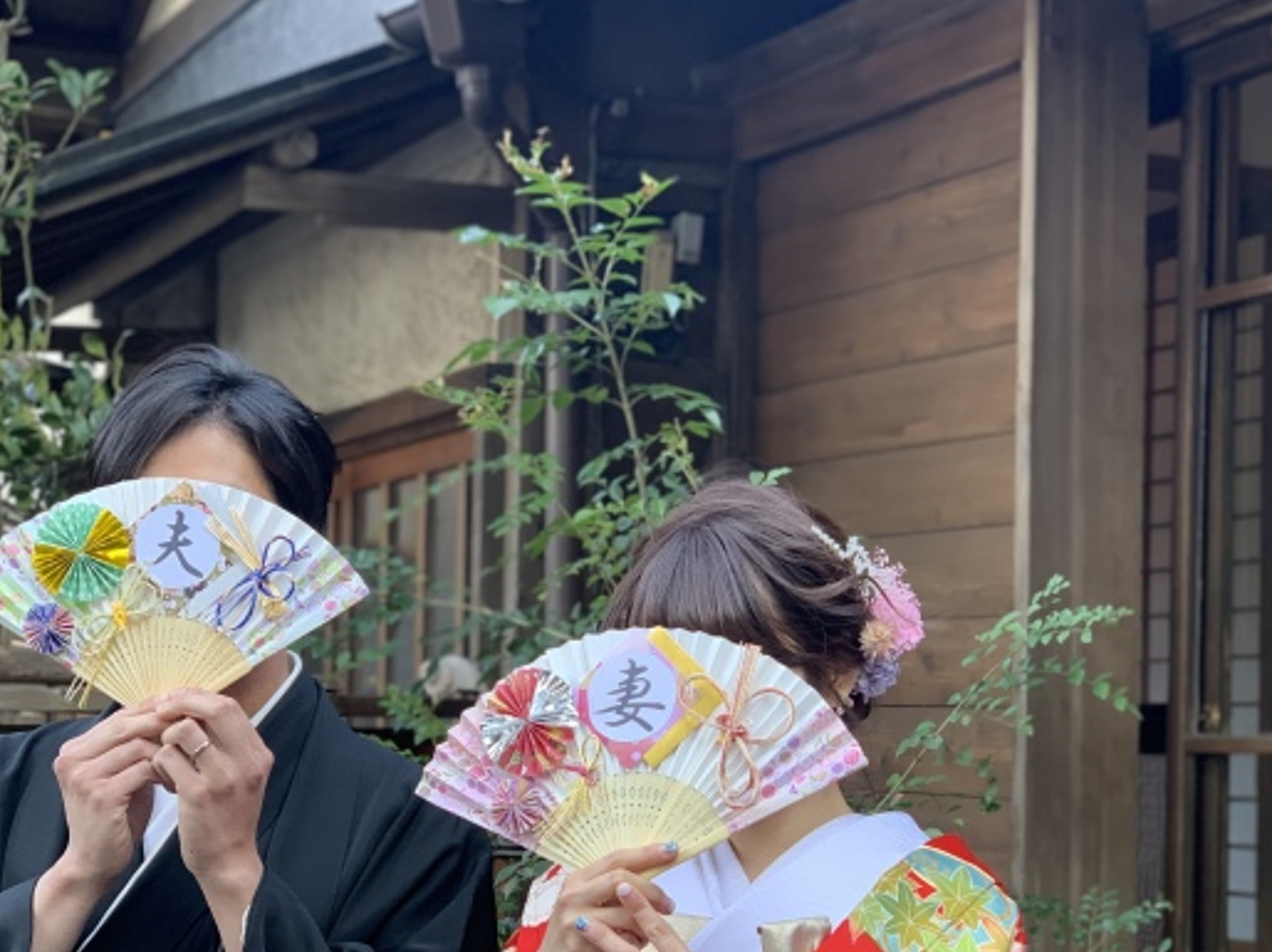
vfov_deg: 18.1
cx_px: 557
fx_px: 2975
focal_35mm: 81
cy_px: 643
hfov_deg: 24.1
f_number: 2.4
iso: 80
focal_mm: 6
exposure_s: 1/122
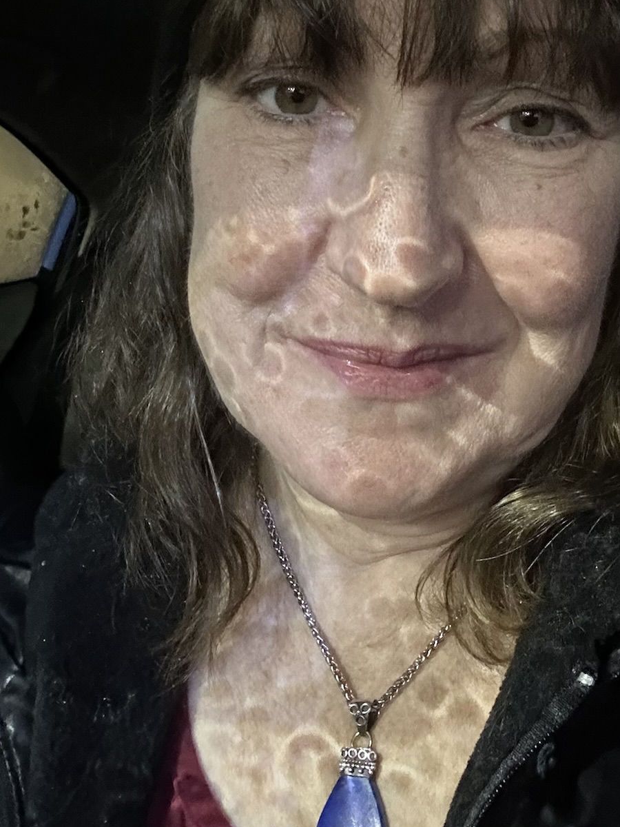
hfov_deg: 29.1
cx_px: 329
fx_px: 1194
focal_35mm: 50
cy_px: 212
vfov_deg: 37.3
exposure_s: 1/15
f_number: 1.9
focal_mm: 2.69
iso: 800
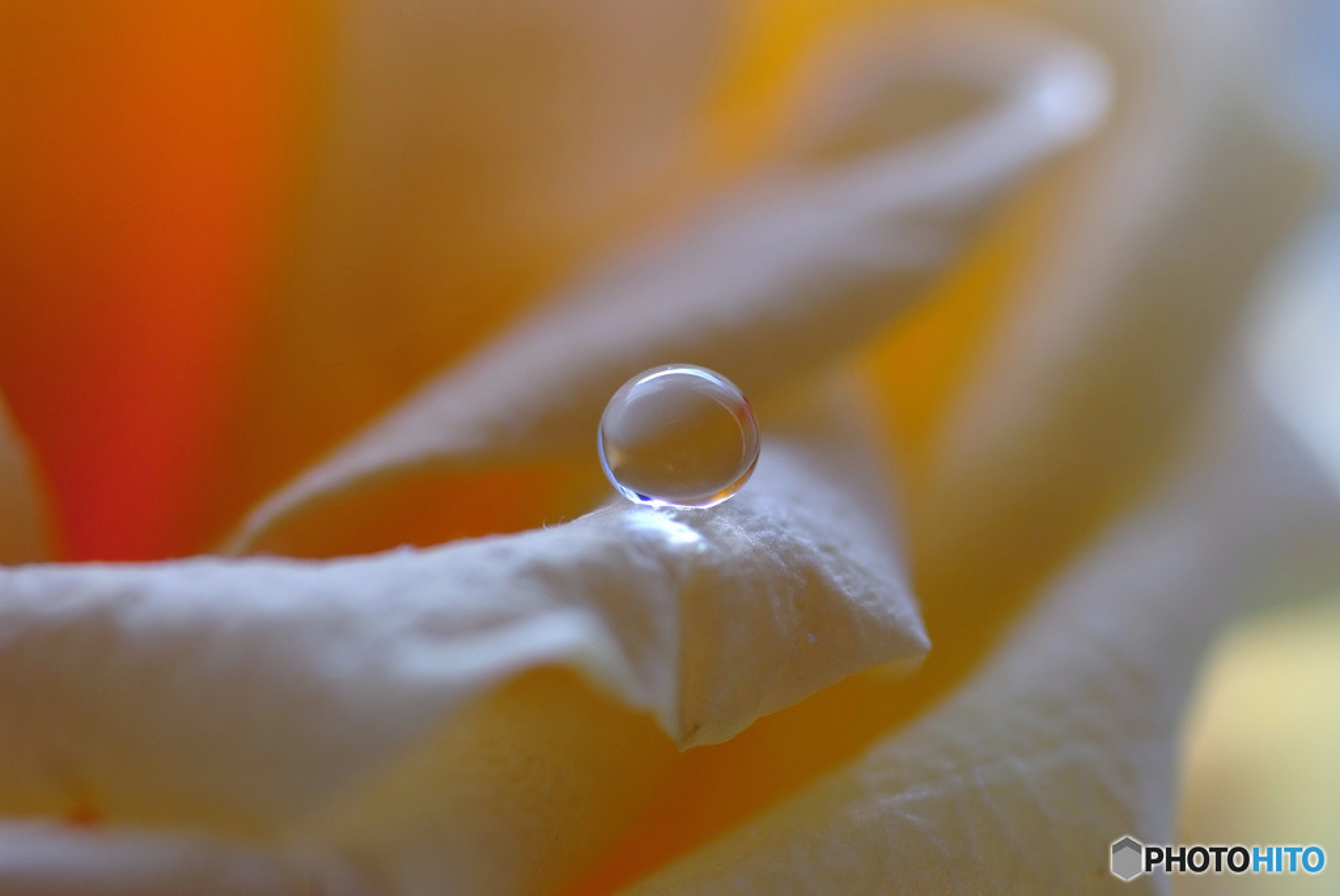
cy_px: 448
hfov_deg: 15.2
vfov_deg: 10.2
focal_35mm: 135
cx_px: 670
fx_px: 5030
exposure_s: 1/125
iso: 400
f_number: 10
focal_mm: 90
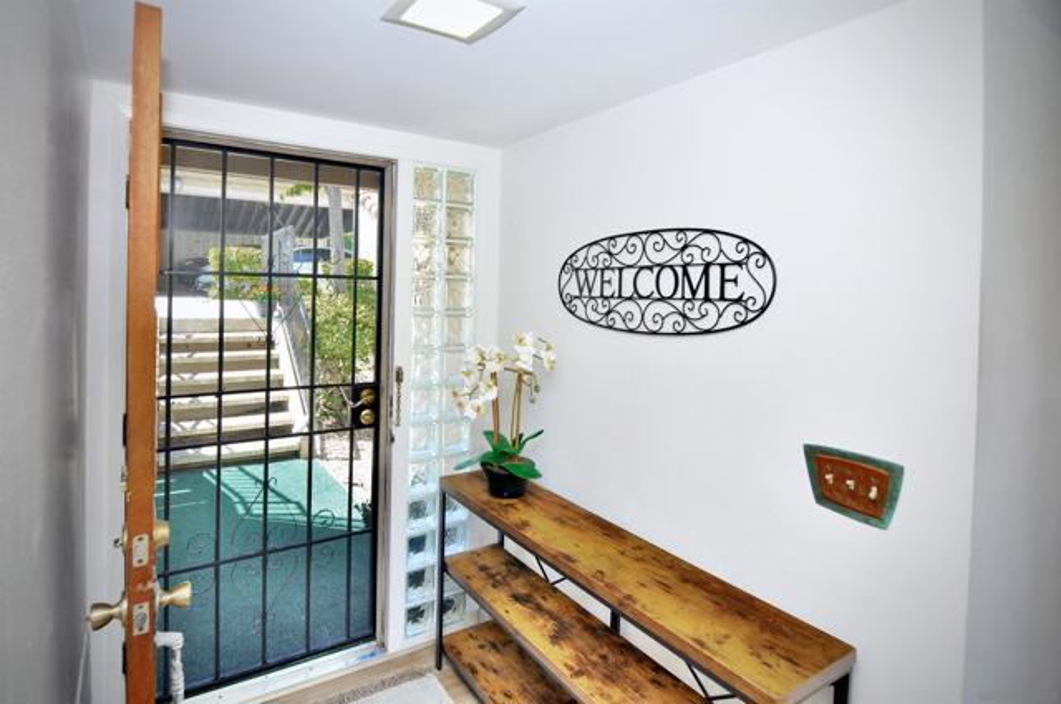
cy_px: 352
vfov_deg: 71.9
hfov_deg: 95.1
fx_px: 486
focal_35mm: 16
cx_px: 530
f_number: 4
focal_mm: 11
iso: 640
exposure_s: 1/60
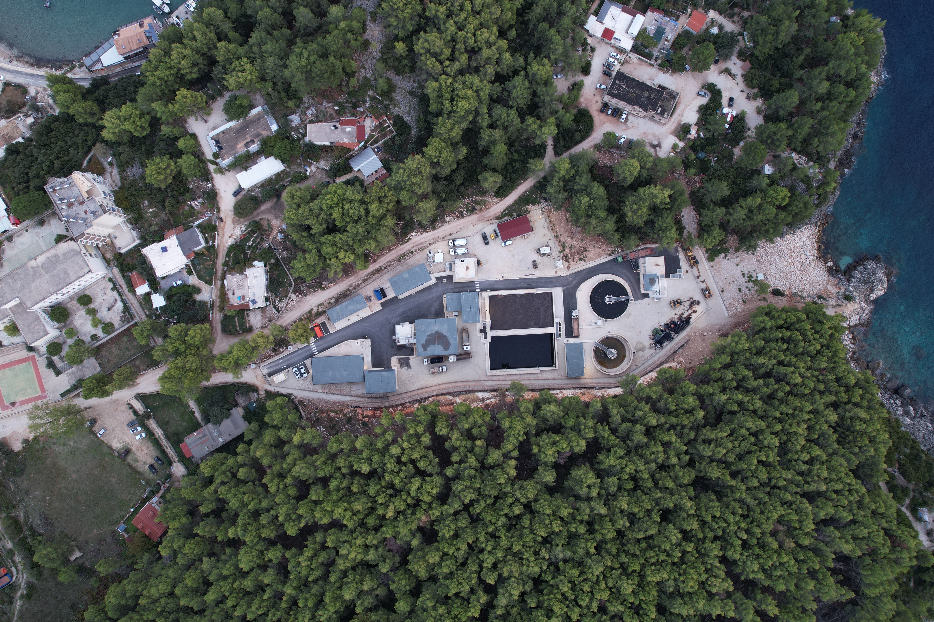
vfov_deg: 57.2
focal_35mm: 22
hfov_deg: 78.6
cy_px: 311
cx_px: 467
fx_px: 571
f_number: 2.8
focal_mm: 8.38
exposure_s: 1/15
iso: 150
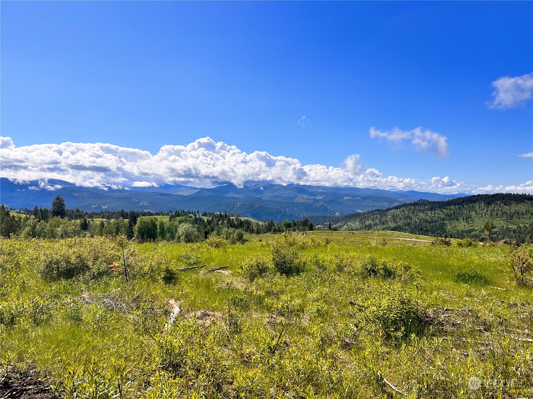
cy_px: 200
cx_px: 266
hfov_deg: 67.3
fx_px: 400
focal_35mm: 26
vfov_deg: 53.1
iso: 50
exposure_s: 1/8000
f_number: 1.5
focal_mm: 5.7
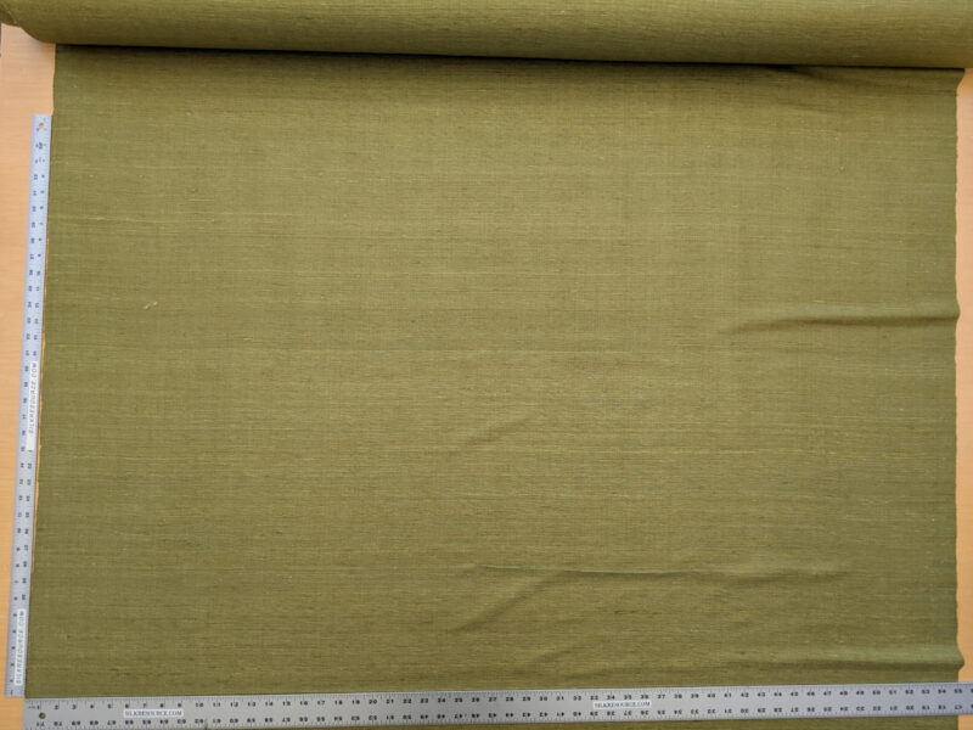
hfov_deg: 94.5
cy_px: 365
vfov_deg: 78.1
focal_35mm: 16
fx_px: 450
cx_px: 486
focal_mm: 2.35
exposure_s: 1/280
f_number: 2.2
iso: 18
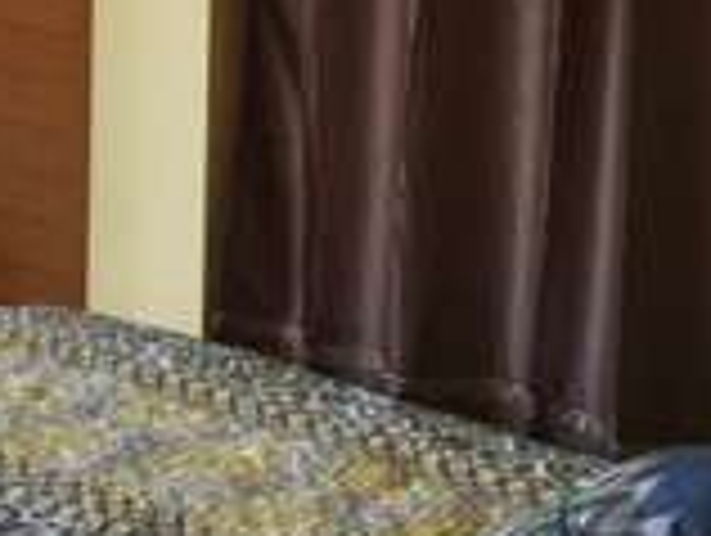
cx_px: -290
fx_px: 2571
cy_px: 54
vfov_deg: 11.8
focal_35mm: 125
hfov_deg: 14.8
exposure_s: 1/120
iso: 32
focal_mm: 4.15
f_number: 2.2
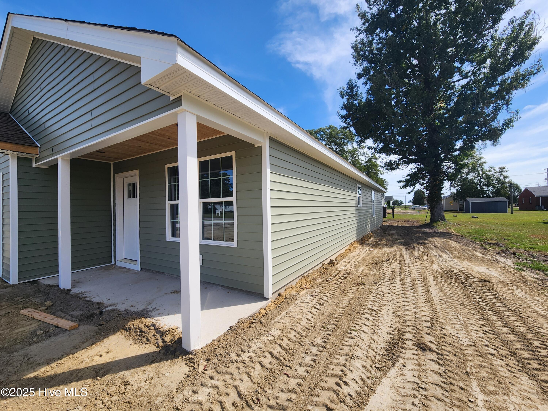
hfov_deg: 106.2
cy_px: 206
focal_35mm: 13
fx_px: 206
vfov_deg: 89.9
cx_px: 274
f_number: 2.2
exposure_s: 1/1704
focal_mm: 2.2
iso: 50
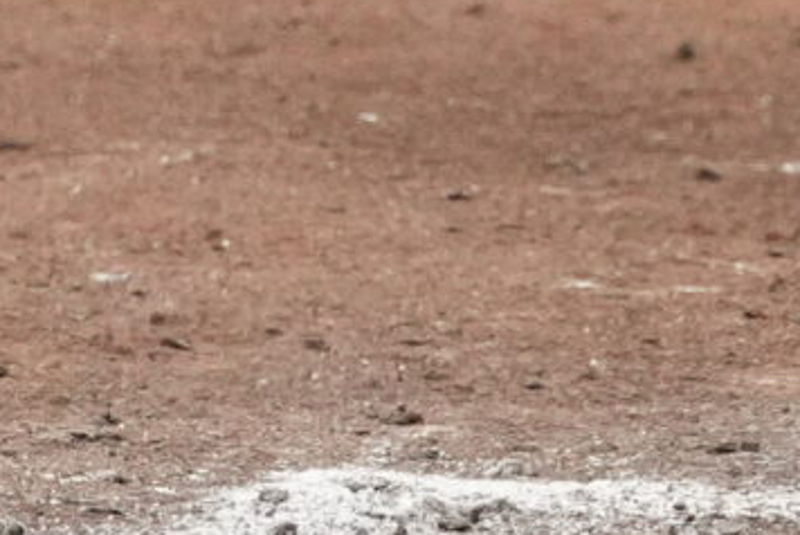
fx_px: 95875
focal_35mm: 4311
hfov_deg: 0.5
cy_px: -877
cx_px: 1020
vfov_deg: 0.3
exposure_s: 1/1600
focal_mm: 600
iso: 6400
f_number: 4
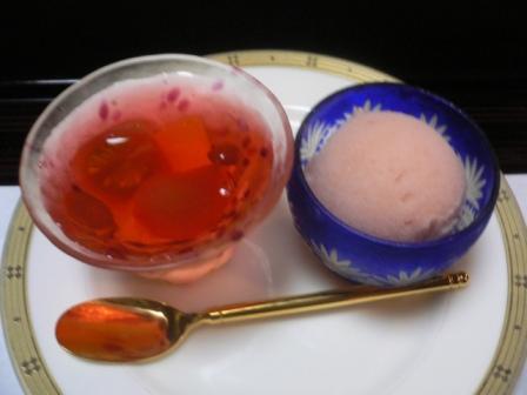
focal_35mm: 35
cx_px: 264
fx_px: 533
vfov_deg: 40.7
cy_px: 198
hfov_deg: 52.6
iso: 200
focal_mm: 5.8
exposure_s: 1/8
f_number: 2.8
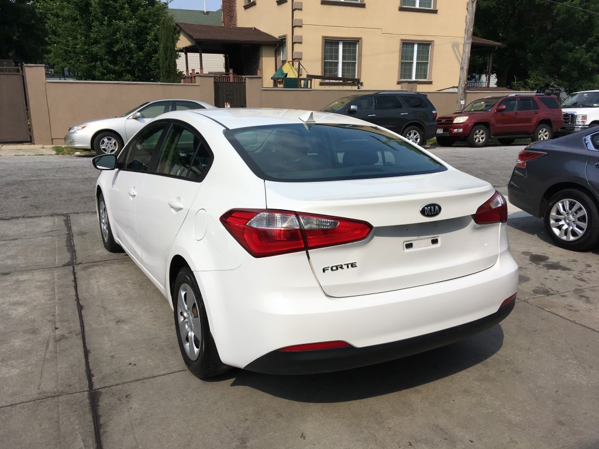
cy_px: 224
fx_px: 502
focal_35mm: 29
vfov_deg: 48.2
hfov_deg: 61.7
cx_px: 300
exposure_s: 1/2653
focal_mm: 4.15
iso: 25
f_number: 2.2
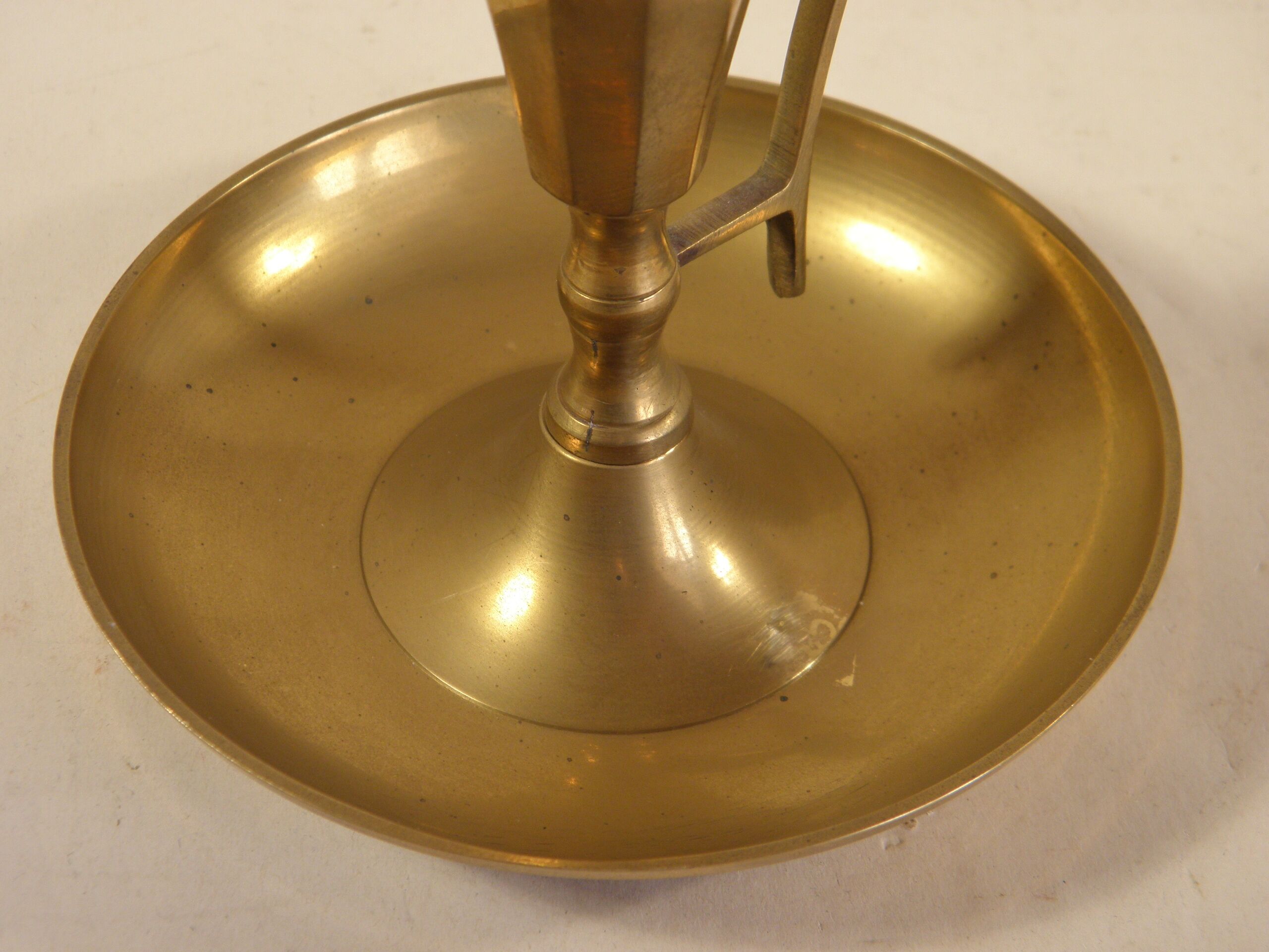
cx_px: 634
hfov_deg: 24.4
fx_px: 2933
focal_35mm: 80
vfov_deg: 18.4
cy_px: 476
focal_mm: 14.3
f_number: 4.4
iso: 125
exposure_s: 1/50
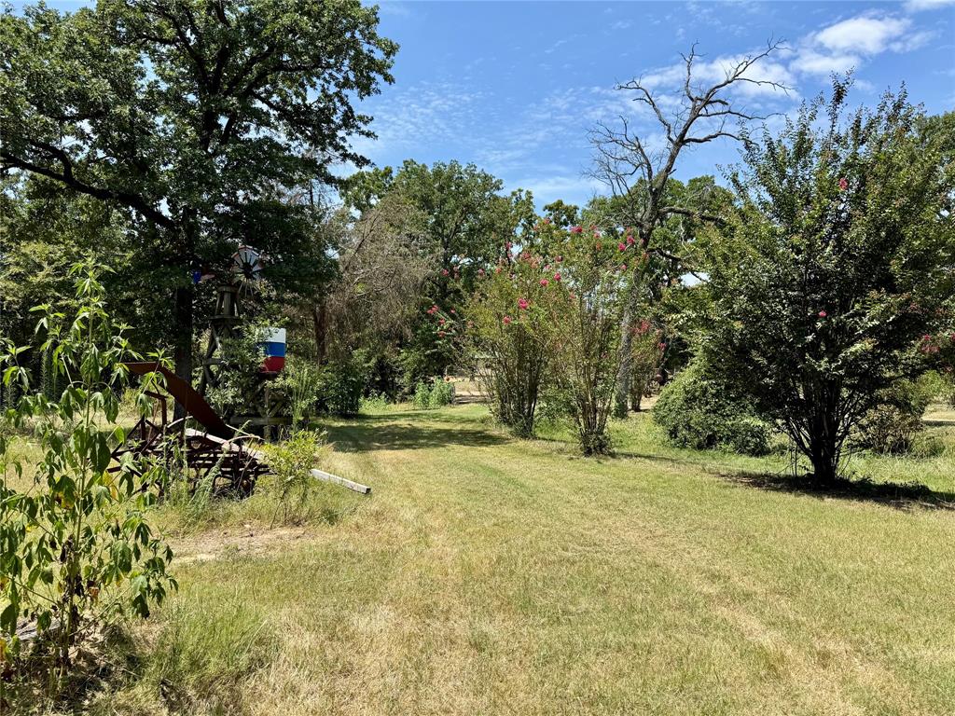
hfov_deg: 71.6
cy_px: 358
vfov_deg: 56.8
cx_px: 478
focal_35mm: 24
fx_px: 662
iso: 80
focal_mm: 6.76
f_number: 1.78
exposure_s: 1/3096
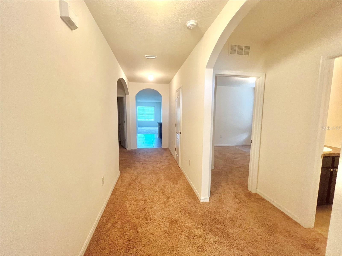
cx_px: 171
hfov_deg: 106.2
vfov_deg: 89.9
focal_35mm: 13
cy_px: 128
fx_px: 128
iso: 250
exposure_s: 1/60
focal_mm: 1.57
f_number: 1.8
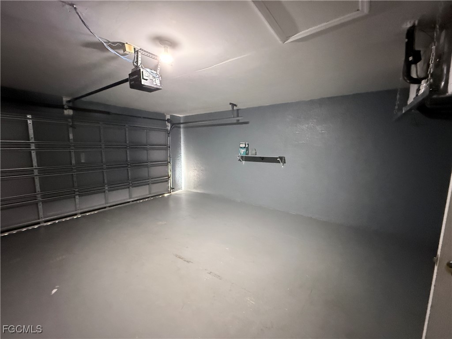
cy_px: 170
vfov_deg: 85.7
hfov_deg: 102.1
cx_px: 226
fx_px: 183
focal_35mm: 14
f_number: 2.2
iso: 1600
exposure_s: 1/30
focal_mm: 2.22
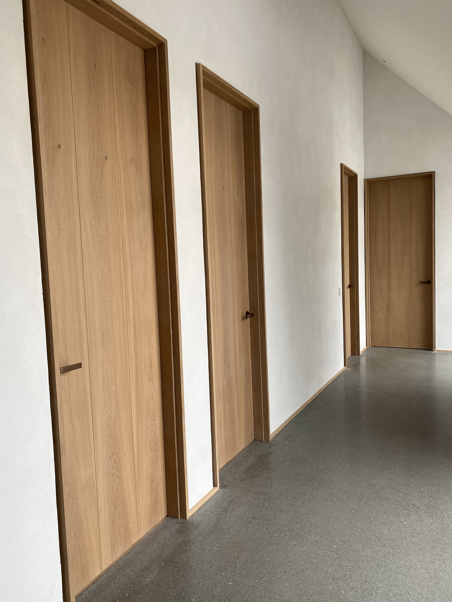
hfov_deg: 53.1
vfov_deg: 67.3
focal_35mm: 26
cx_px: 226
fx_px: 453
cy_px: 301
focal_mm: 4.25
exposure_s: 1/122
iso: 64
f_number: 1.8
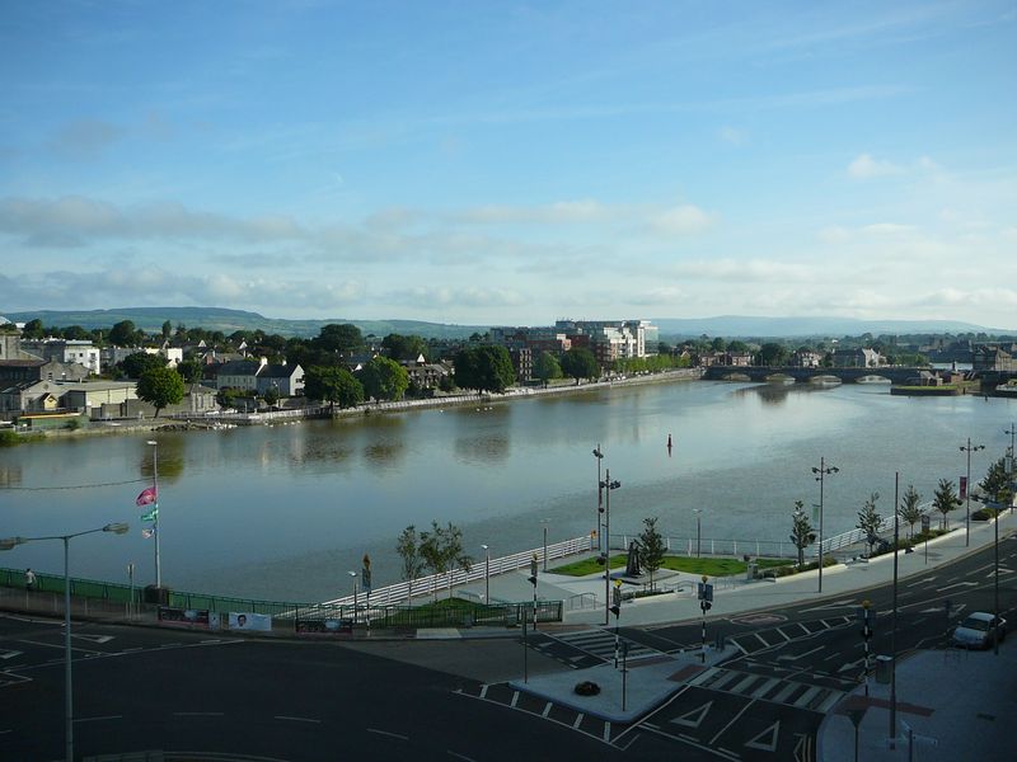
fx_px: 1028
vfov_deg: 40.7
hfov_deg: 52.6
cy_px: 381
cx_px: 508
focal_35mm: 35
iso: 80
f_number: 2.8
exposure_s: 1/500
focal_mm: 5.2
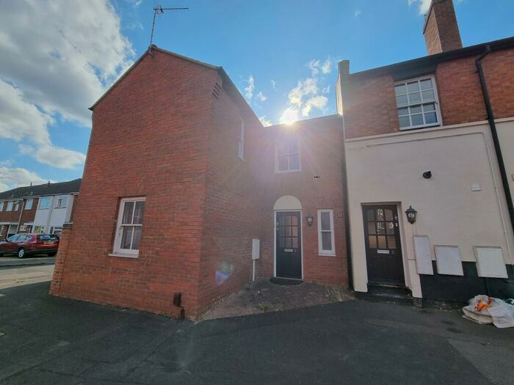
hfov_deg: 106.2
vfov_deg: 89.9
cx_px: 257
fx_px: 193
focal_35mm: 13
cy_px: 192
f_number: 2.2
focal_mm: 2.2
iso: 50
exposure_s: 1/1796
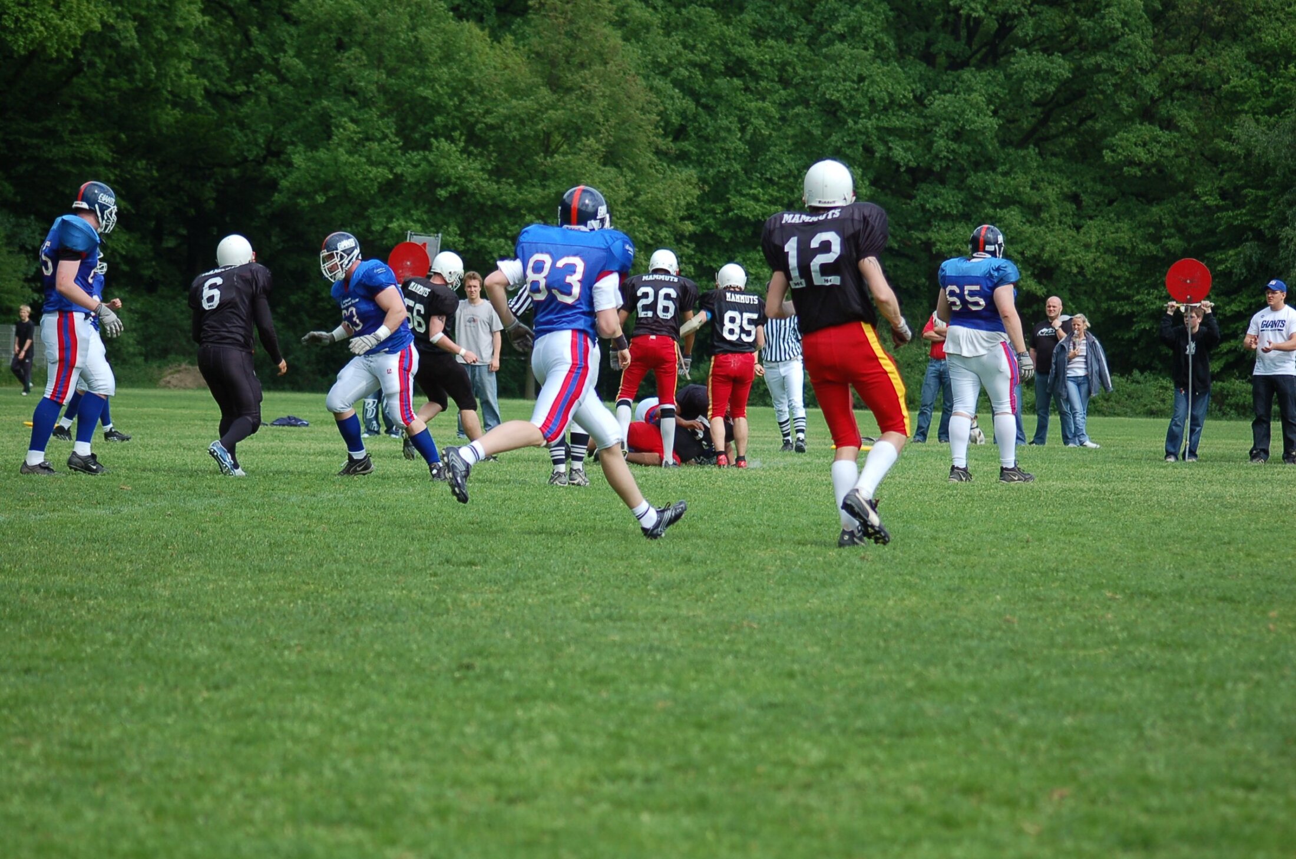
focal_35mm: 142
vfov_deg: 9.6
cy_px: 430
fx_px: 5120
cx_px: 648
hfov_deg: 14.4
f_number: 4.2
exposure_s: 1/1000
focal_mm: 95
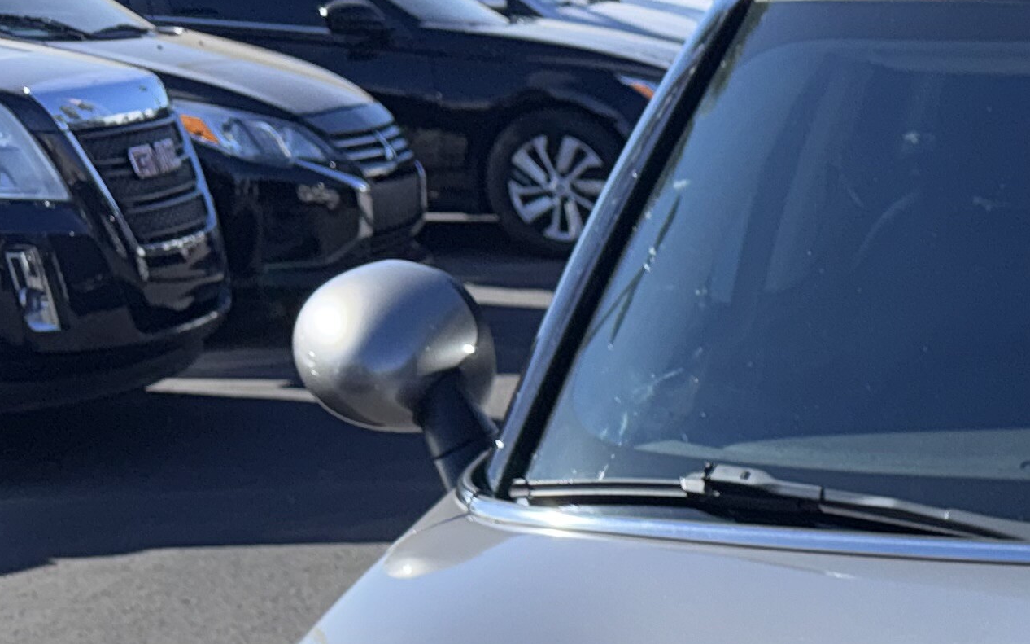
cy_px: 1065
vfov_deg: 14.6
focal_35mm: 81
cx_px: 1311
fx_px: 2274
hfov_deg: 22.9
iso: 50
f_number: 1.78
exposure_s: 1/2331
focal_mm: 6.76
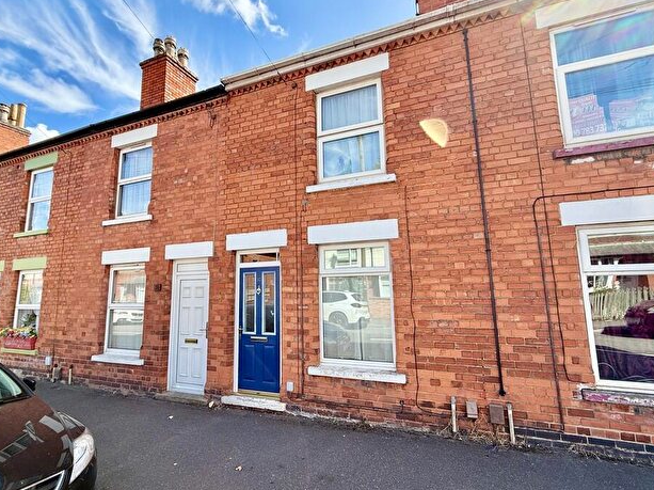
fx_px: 302
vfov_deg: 78.0
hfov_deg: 94.5
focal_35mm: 16
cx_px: 325
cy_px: 243
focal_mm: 2.22
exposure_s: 1/596
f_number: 2.2
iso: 50
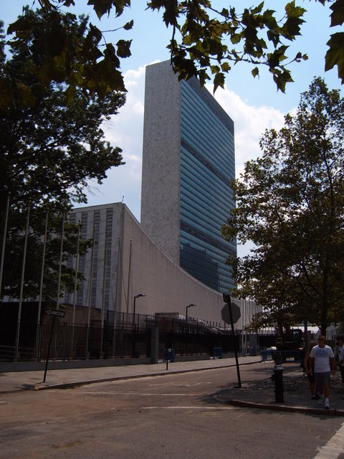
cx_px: 172
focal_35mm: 37
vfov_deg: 50.1
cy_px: 230
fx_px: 490
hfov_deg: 38.7
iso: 63
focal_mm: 6.2
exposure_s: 1/500
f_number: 6
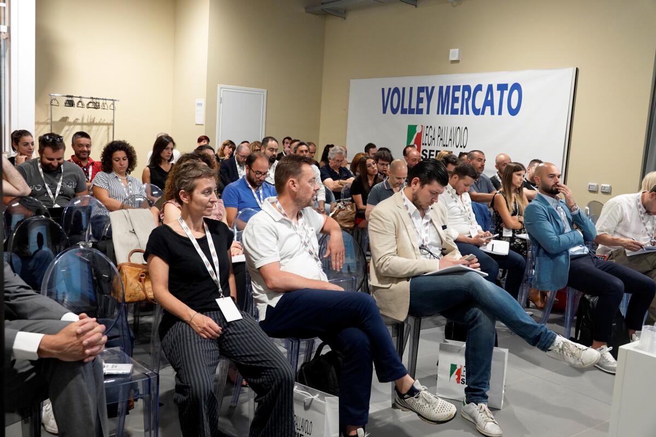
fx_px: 601
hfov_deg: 57.2
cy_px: 218
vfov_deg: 40.0
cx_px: 328
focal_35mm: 33
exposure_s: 1/125
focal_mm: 12.04
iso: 800
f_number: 2.8
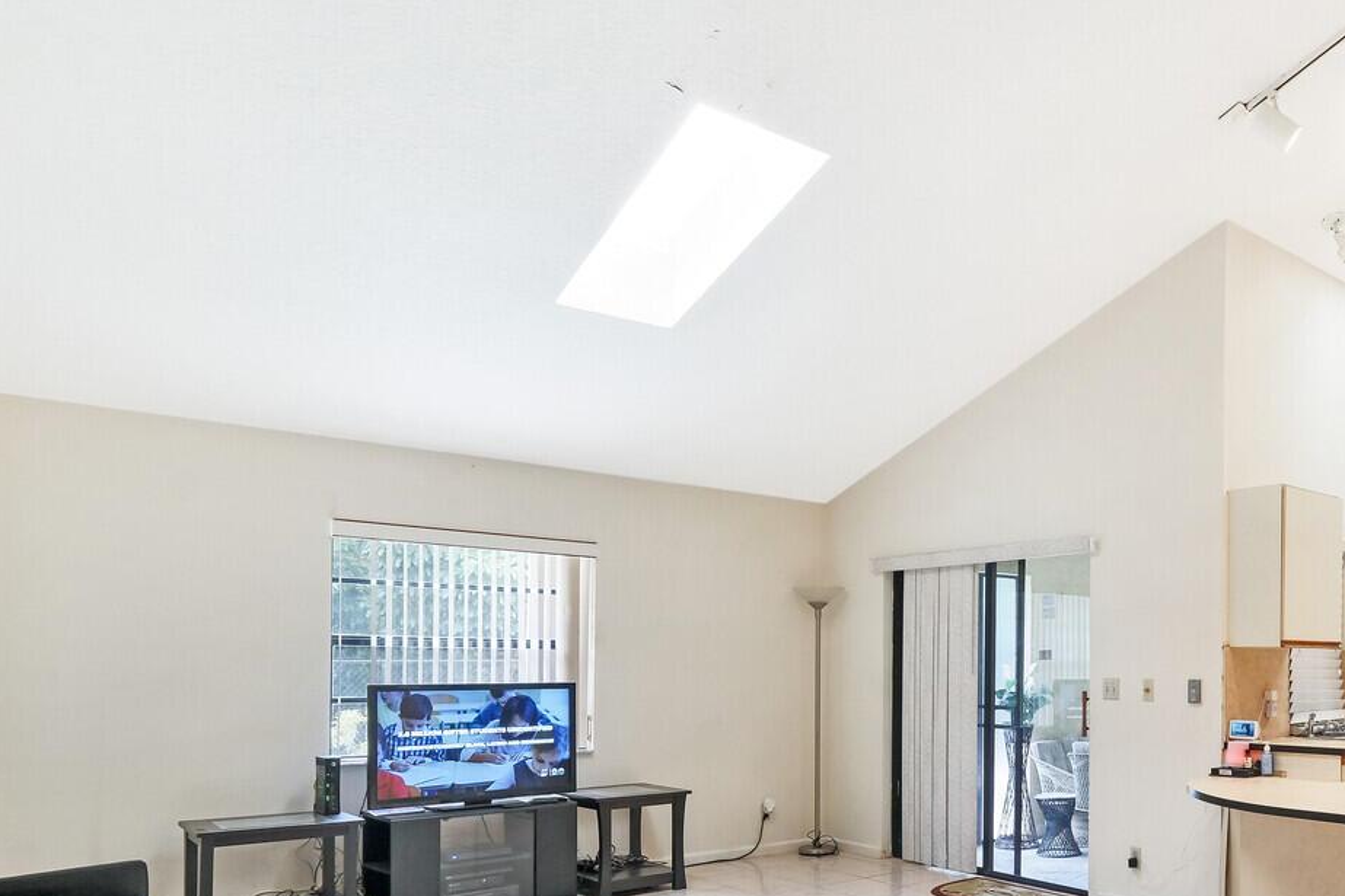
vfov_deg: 47.5
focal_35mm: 26
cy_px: 680
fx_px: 971
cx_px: 1043
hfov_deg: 64.3
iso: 1250
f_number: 11
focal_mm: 10
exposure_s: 1/25
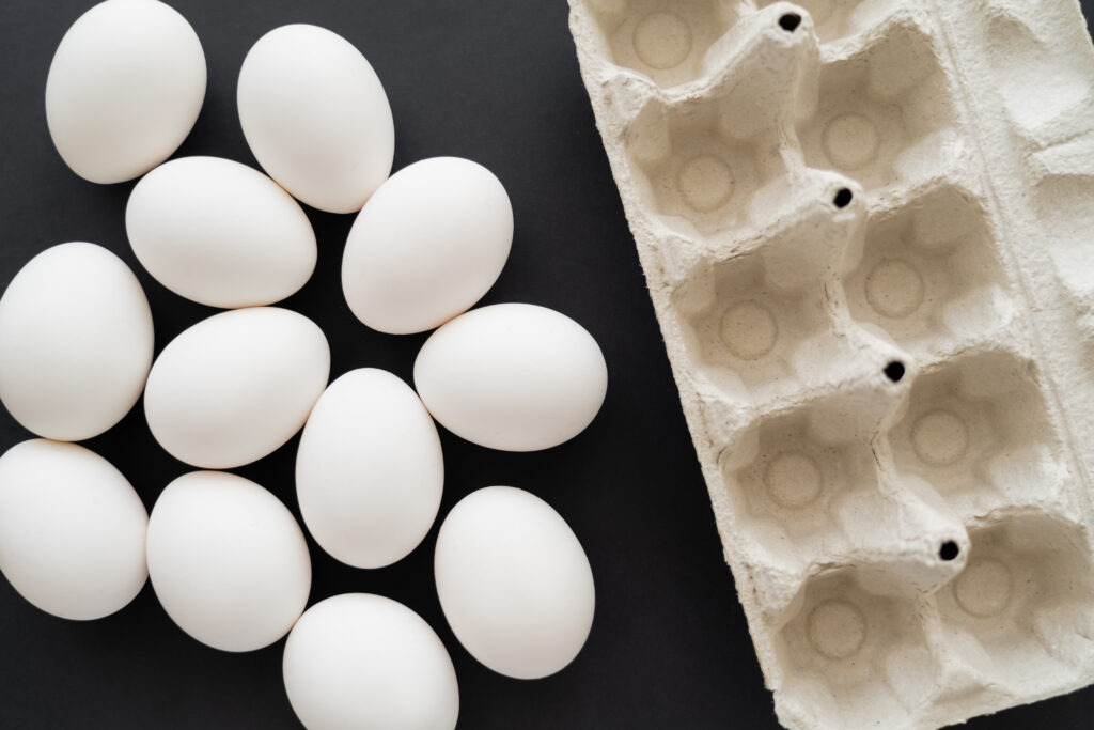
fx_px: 1276
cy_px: 365
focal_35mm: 42
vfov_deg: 31.9
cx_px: 547
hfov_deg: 46.4
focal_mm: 42
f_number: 4
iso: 250
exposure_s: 1/160
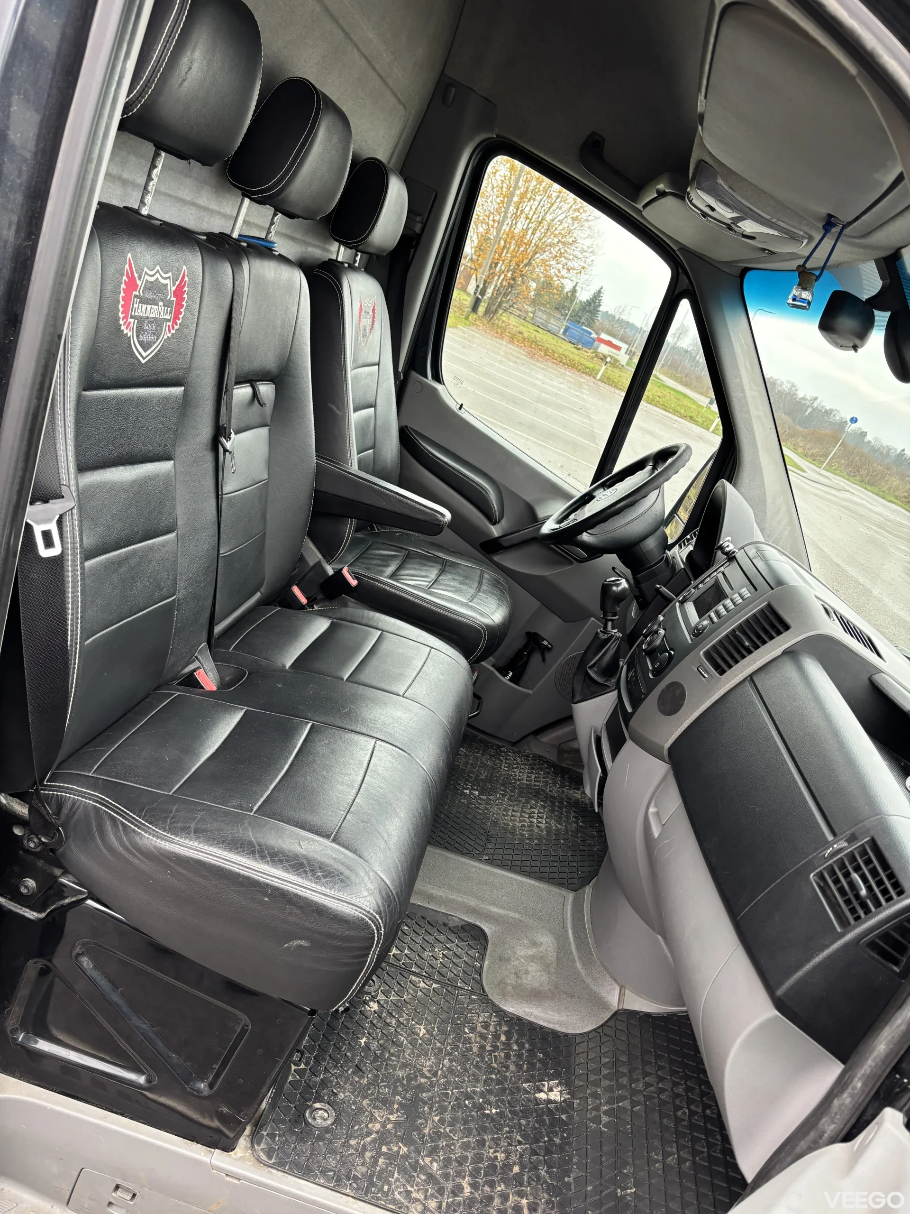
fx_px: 911
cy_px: 607
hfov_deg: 53.1
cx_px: 455
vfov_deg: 67.3
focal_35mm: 26
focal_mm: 5.96
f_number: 1.6
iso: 125
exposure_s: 1/60
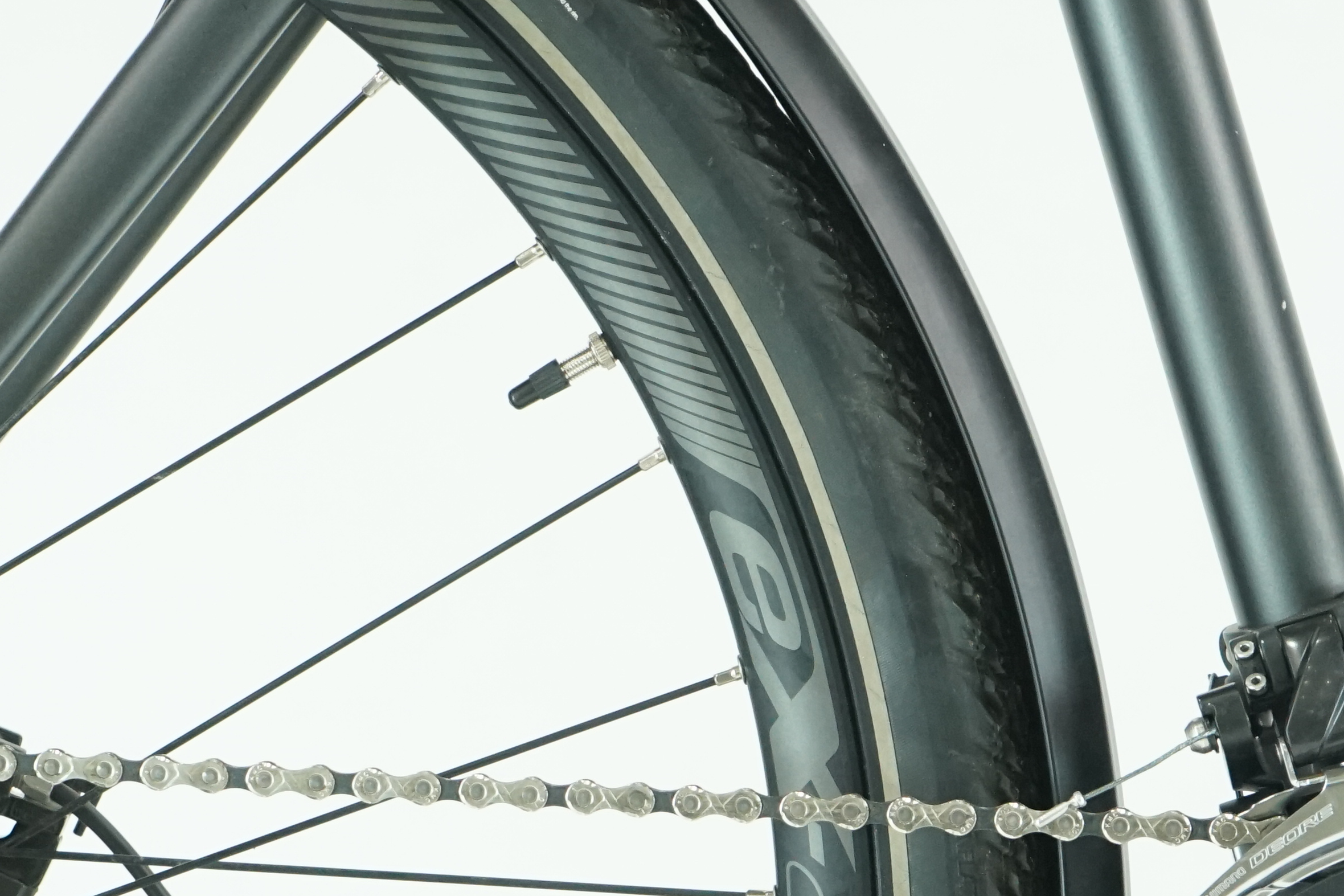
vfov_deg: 7.7
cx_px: 691
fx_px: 6644
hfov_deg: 11.6
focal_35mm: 178
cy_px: 842
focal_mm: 70
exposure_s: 1/200
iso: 2500
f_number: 5.6
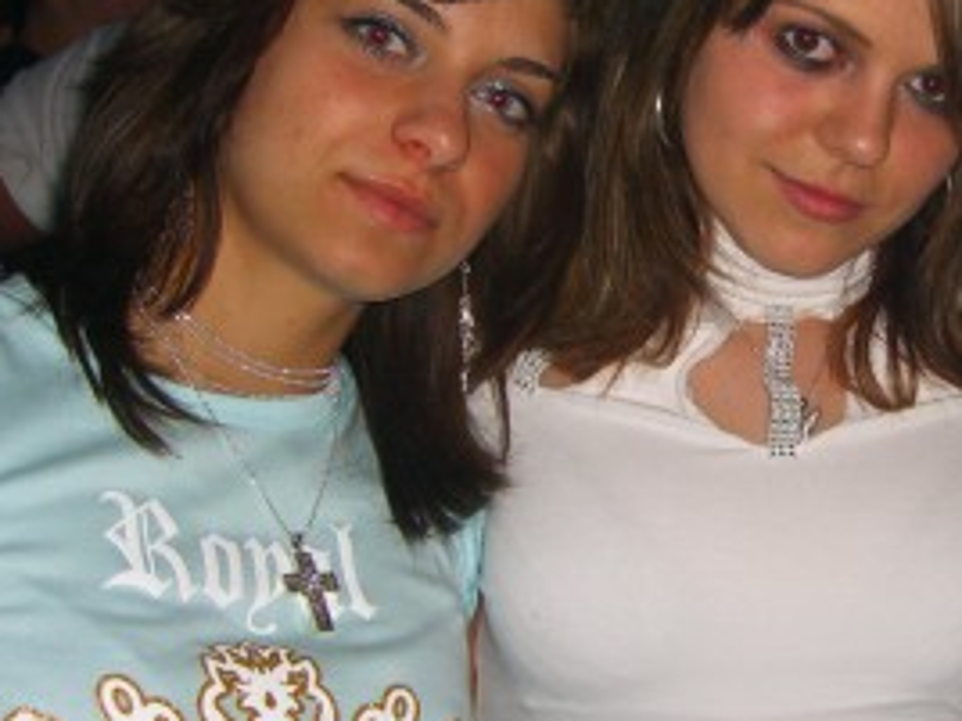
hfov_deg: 22.5
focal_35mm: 85
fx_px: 2362
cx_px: 844
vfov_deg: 17.4
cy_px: 348
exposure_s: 1/60
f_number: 2.8
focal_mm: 7.9
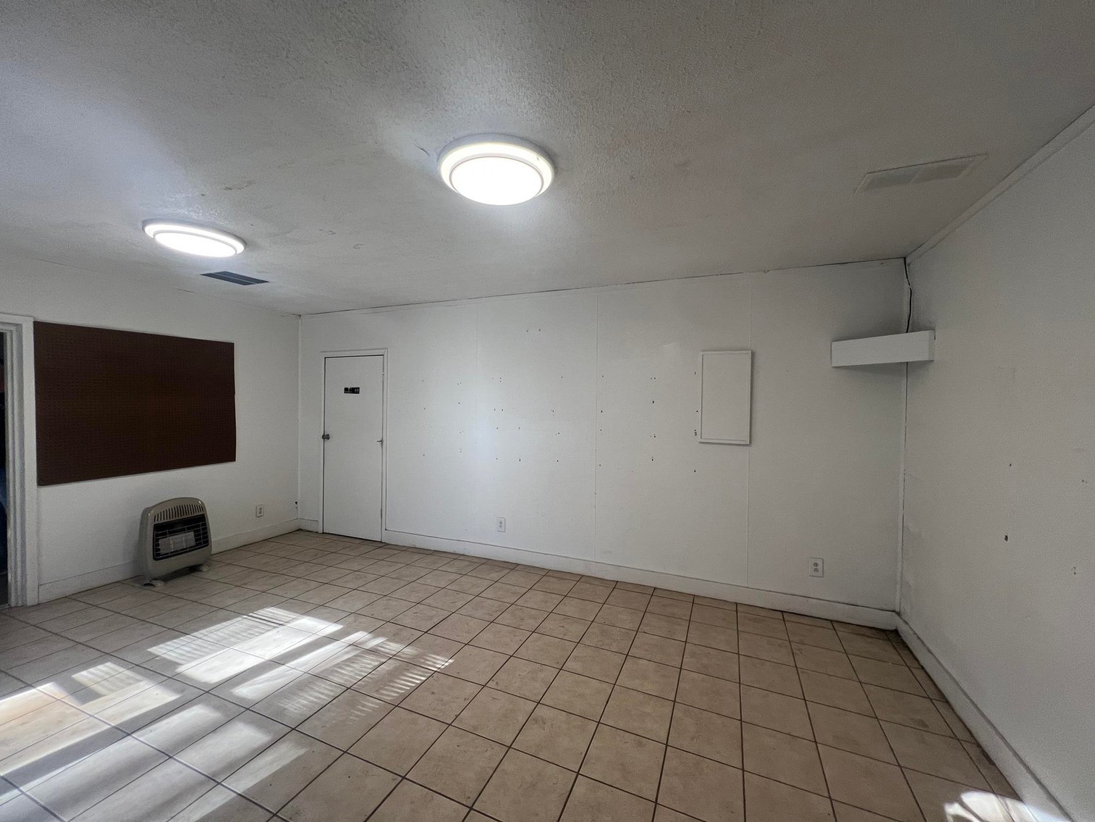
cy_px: 411
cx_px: 548
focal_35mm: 13
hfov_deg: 106.2
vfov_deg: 89.9
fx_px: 411
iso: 100
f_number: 1.8
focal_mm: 1.57
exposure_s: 1/120
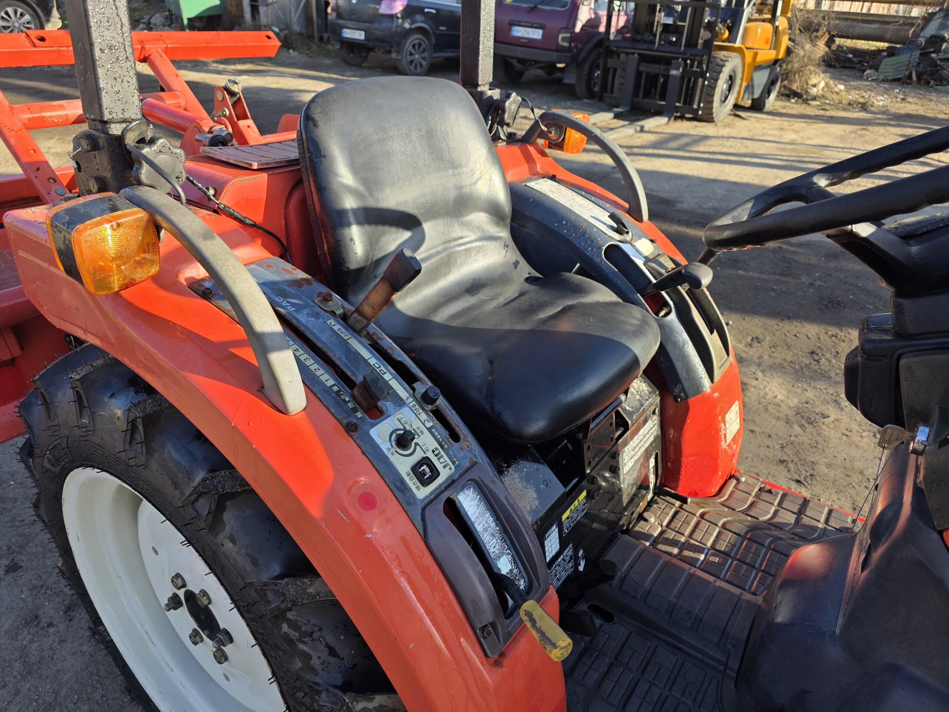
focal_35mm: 23
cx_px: 474
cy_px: 356
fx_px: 631
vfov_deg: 58.9
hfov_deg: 73.9
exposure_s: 1/1563
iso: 80
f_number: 1.7
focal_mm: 6.3
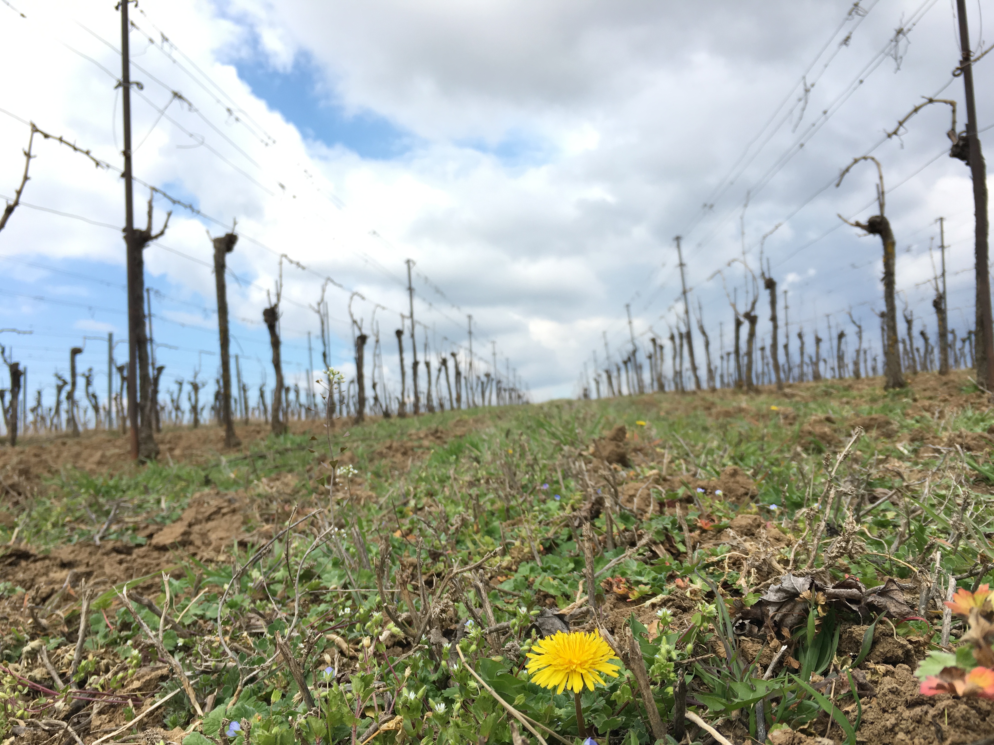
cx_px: 497
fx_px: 833
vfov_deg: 48.2
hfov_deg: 61.7
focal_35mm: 29
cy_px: 372
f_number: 2.2
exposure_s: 1/699
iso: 25
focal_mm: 4.15
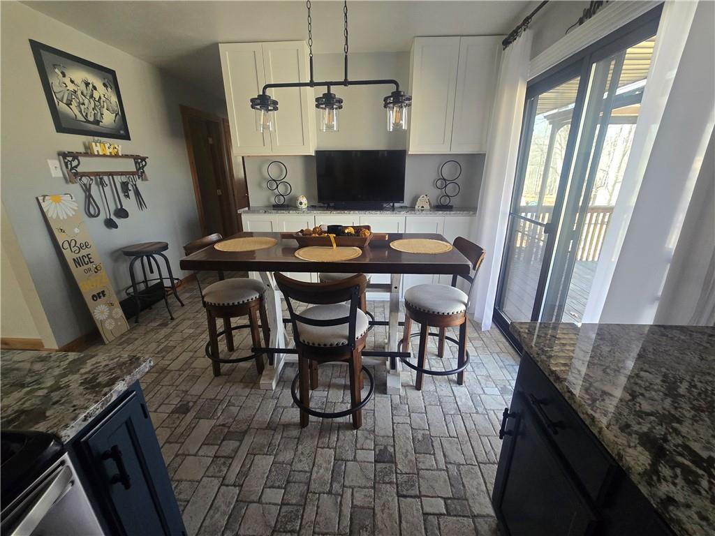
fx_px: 269
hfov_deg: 106.2
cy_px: 268
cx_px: 358
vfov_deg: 89.9
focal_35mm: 13
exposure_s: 1/60
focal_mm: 2.2
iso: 200
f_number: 2.2
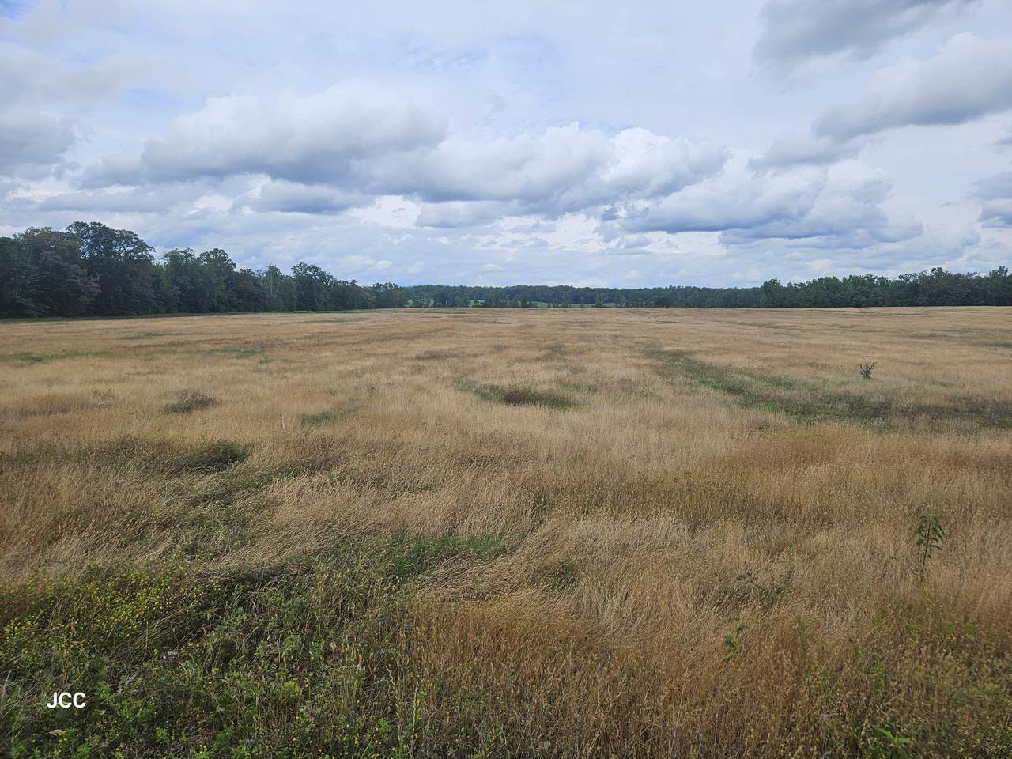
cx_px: 506
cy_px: 380
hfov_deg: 73.9
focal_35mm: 23
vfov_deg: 58.9
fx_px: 672
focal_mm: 5.4
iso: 25
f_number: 1.8
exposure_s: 1/2537
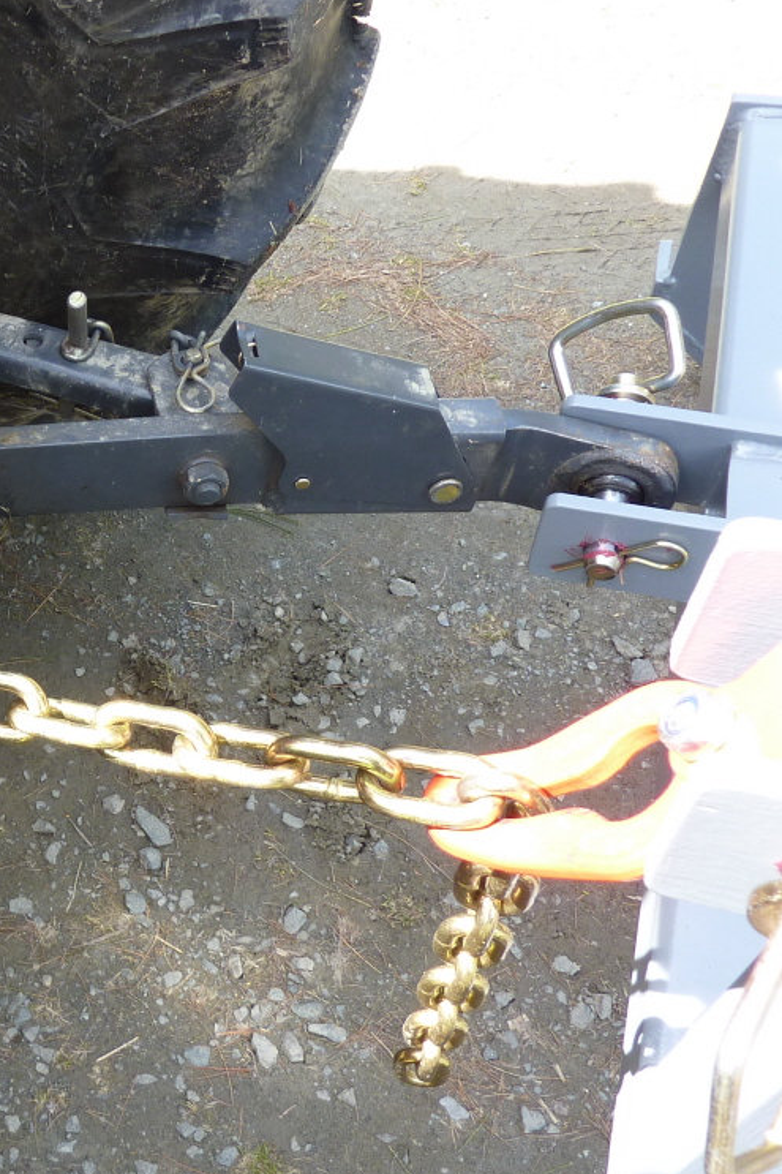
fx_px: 1369
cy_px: 593
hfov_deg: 28.1
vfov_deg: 46.4
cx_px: -141
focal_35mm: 42
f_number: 3.3
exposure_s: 1/60
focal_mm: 4.1
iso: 80
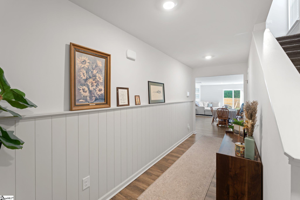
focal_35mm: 16
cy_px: 100
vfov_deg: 73.7
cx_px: 150
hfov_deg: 96.7
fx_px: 133
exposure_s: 1/1.67
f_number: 8
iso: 320
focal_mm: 16
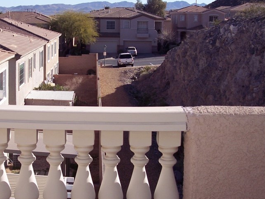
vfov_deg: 23.5
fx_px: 475
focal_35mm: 62
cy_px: 66
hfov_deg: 30.8
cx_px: 73
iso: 100
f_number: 4
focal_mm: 8
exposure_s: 1/750
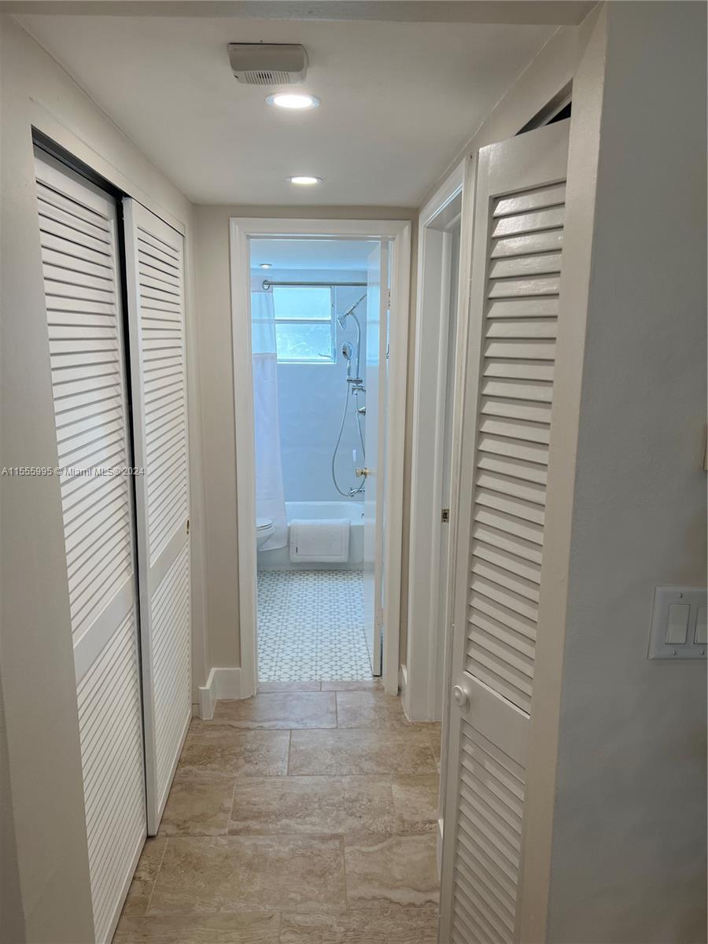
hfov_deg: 53.1
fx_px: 709
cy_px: 472
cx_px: 354
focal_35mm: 26
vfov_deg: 67.3
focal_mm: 5.7
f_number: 1.5
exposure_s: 1/166
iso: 50
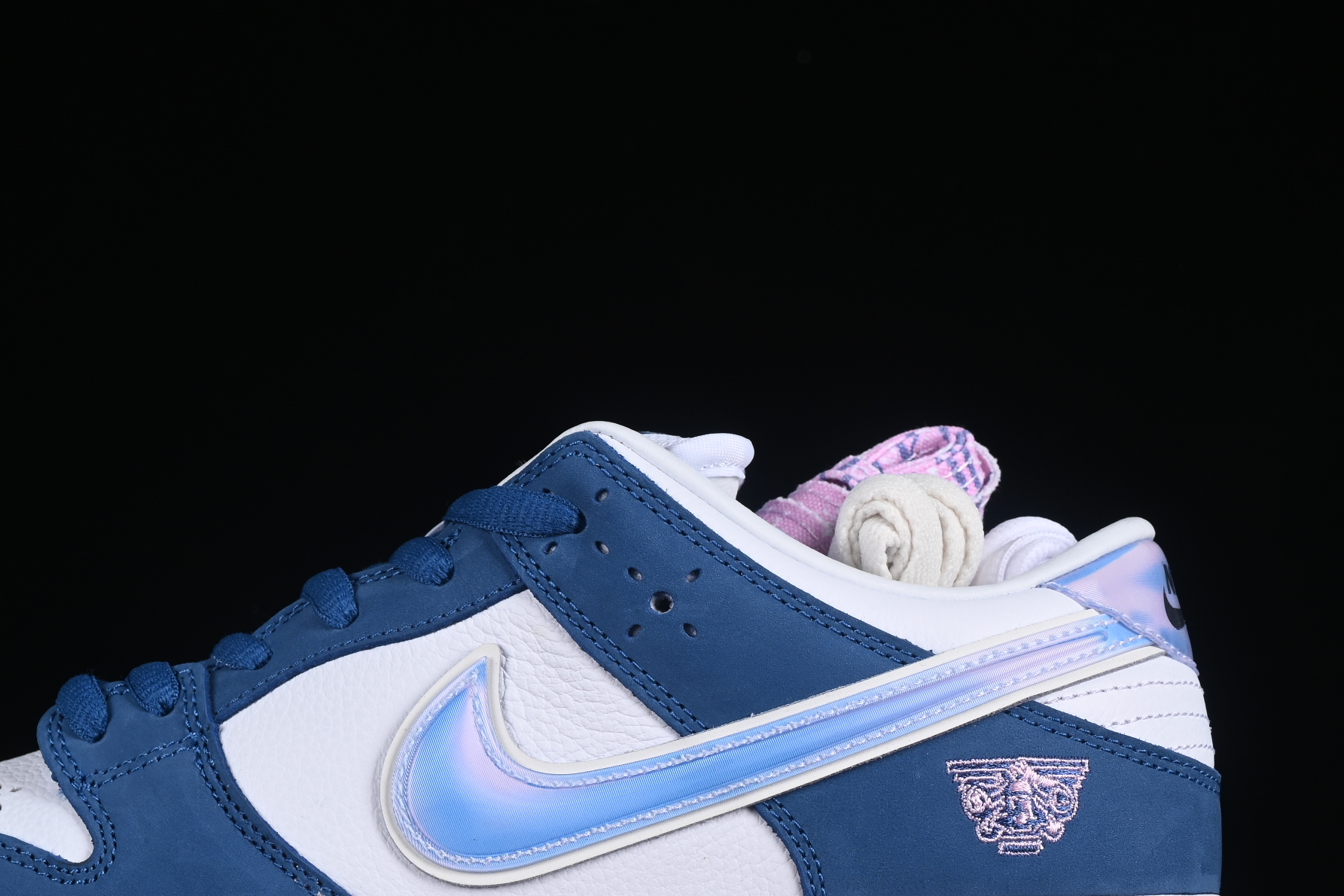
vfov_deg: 11.7
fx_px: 4368
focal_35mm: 117
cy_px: 651
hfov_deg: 17.5
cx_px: 475
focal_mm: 50
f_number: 8
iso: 160
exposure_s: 1/80
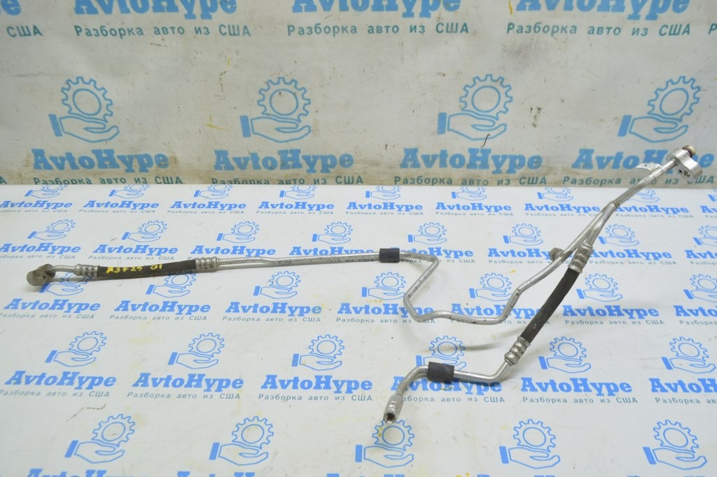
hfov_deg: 67.4
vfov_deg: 47.9
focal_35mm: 27
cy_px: 238
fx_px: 537
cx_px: 358
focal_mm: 18
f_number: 5.6
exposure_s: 1/20
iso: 400
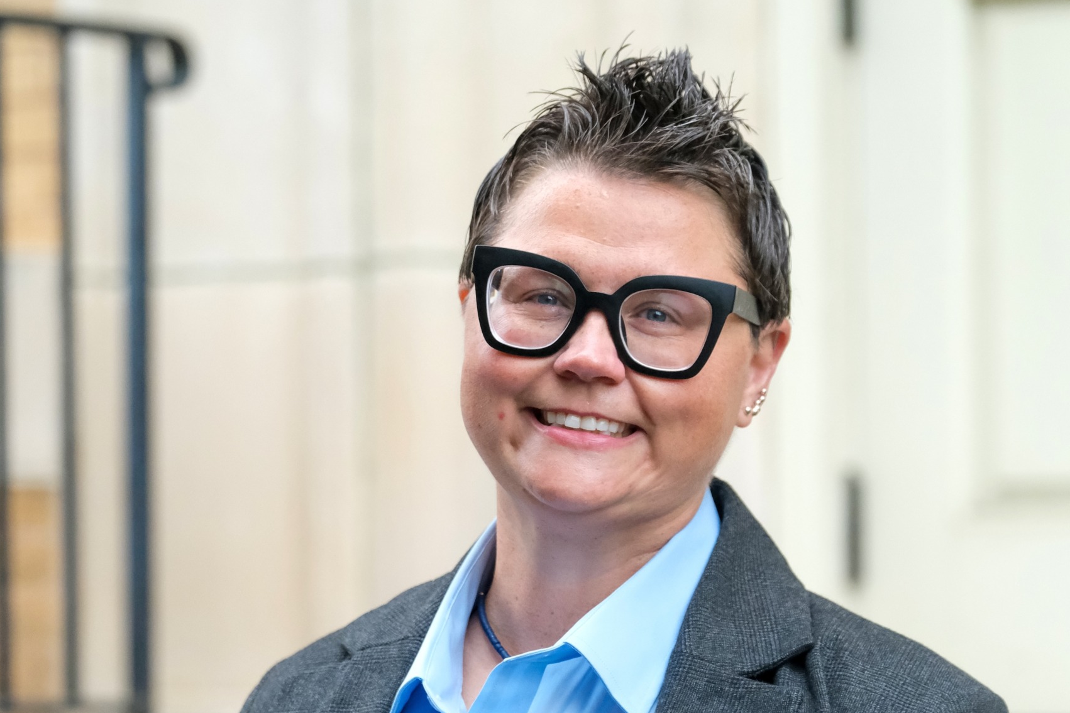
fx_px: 5855
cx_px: 535
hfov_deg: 10.4
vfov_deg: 7.0
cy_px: 511
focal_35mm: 197
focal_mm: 87.1
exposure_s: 1/4400
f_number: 2.8
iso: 3200
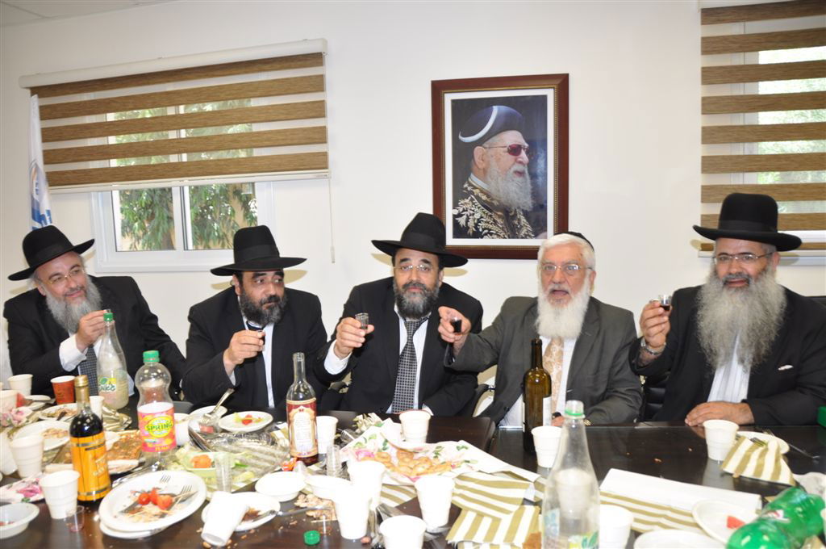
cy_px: 274
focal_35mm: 27
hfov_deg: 67.4
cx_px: 413
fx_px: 619
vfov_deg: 47.8
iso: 400
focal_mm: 18
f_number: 5
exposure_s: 1/60
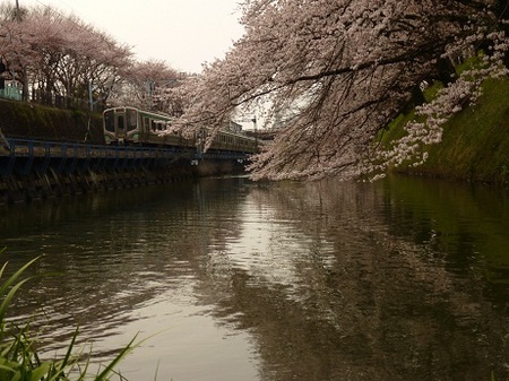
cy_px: 190
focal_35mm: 52
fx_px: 764
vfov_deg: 28.0
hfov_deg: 36.8
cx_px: 254
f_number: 4.1
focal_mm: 9.2
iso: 100
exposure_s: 1/500
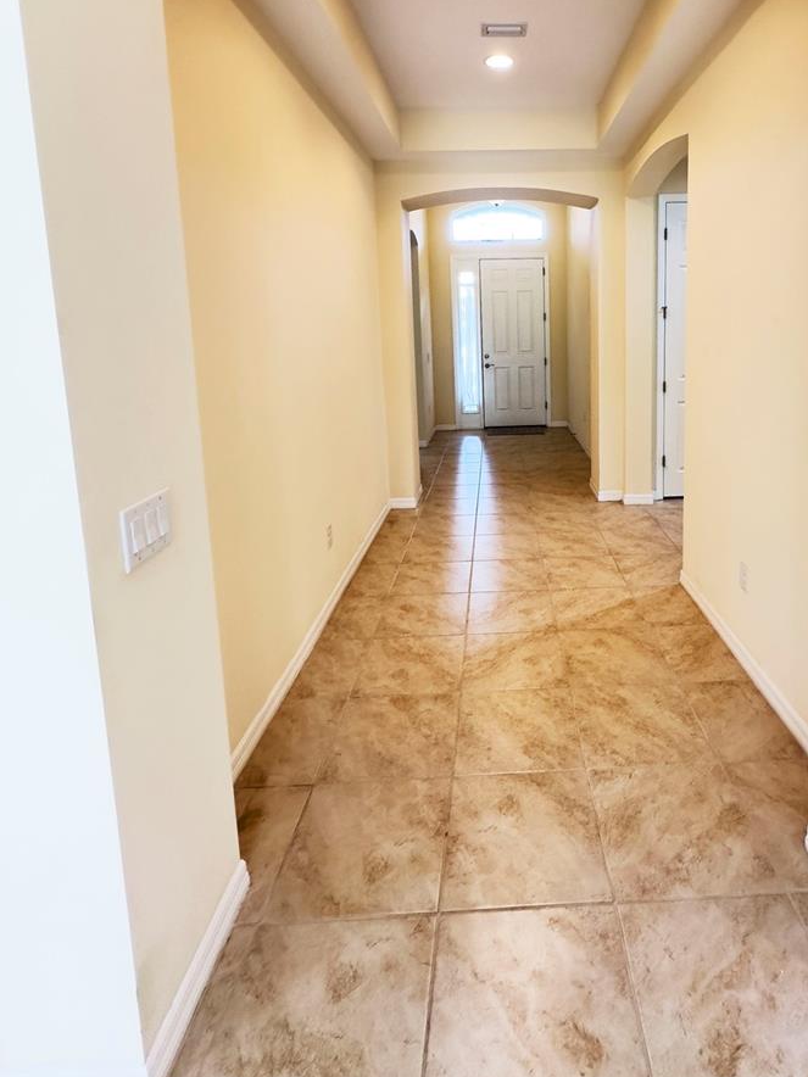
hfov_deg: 67.3
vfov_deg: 82.9
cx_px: 519
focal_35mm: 19
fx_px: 591
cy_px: 396
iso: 250
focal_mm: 2.22
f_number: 2.2
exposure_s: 1/60
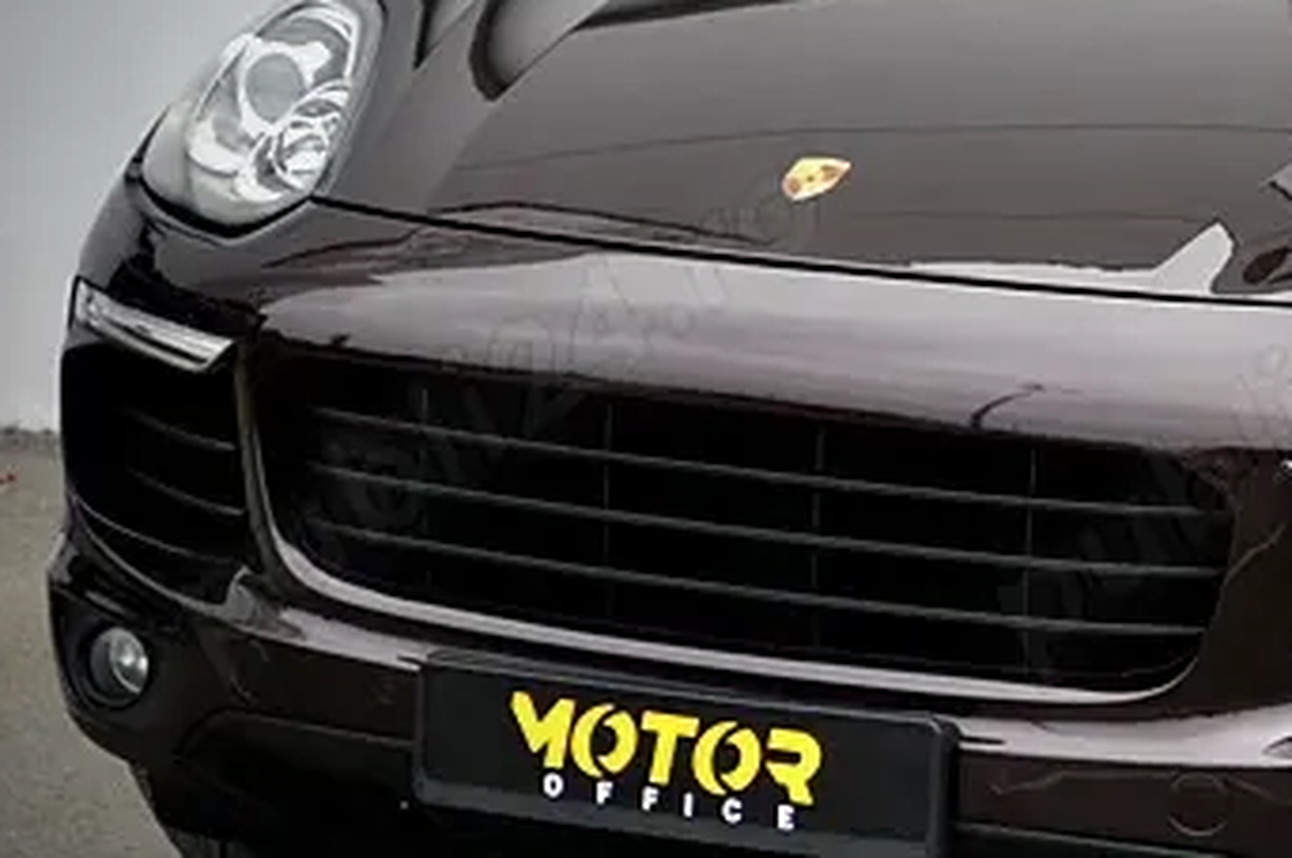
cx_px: 1439
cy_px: 291
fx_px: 6923
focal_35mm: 193
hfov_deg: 10.5
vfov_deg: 7.1
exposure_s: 1/125
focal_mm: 55
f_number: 5.6
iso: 200
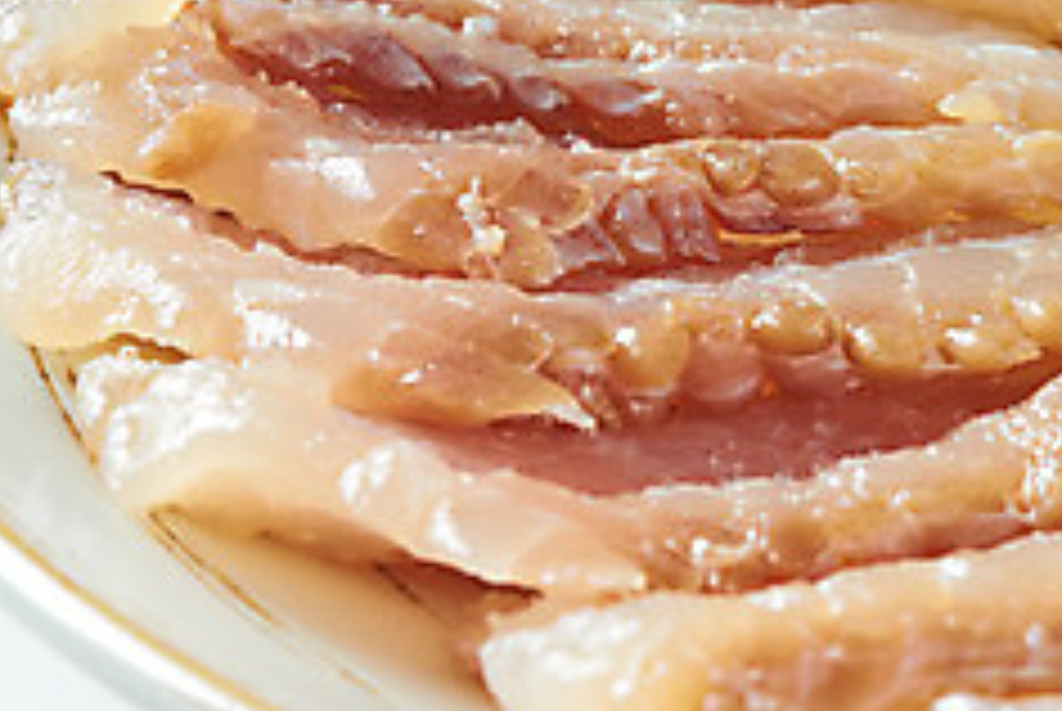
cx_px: 1006
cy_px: 81
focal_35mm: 266
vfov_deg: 5.2
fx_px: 7857
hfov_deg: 7.7
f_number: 22
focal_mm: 105
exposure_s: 1/125
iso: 250
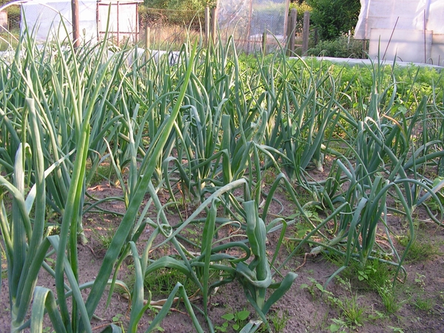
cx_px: 222
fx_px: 462
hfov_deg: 51.4
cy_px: 166
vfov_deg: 39.7
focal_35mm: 36
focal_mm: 6
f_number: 4.8
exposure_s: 1/80
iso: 64
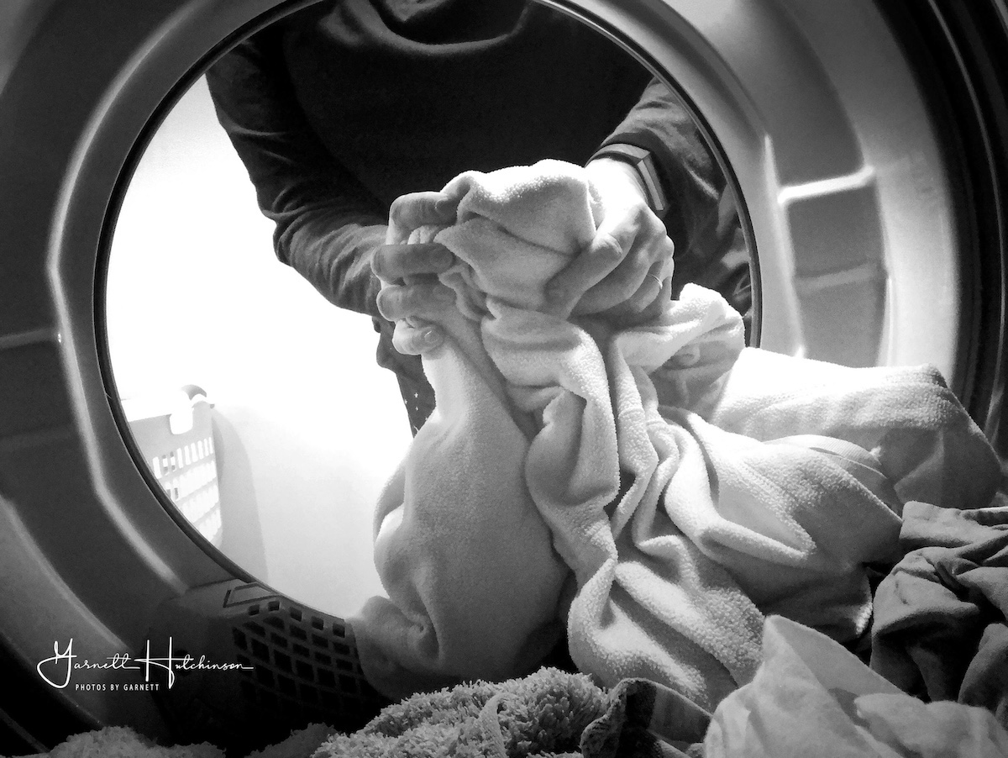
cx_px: 504
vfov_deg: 44.2
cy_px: 379
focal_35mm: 32
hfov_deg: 56.8
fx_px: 933
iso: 640
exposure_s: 1/15
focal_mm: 2.87
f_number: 2.2
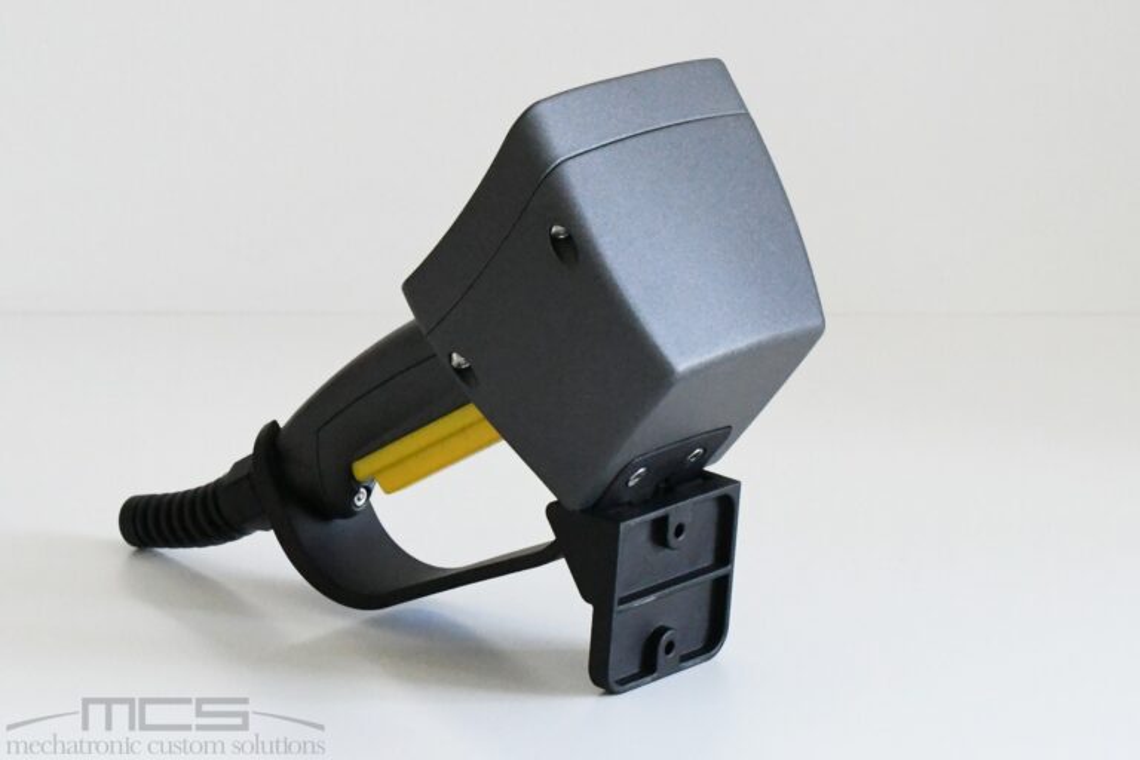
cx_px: 570
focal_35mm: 105
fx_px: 3325
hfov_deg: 19.5
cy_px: 380
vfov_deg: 13.0
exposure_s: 1/80
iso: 11400
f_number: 14
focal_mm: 70
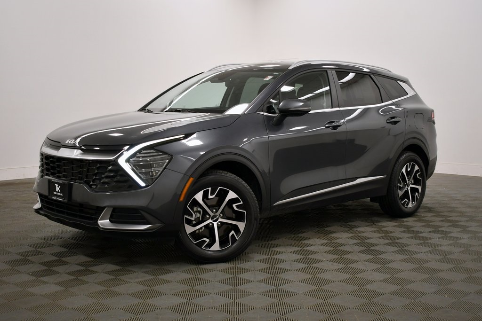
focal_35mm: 46
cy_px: 160
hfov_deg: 42.7
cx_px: 241
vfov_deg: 29.3
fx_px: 616
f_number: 4.2
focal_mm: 31
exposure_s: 1/250
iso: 640
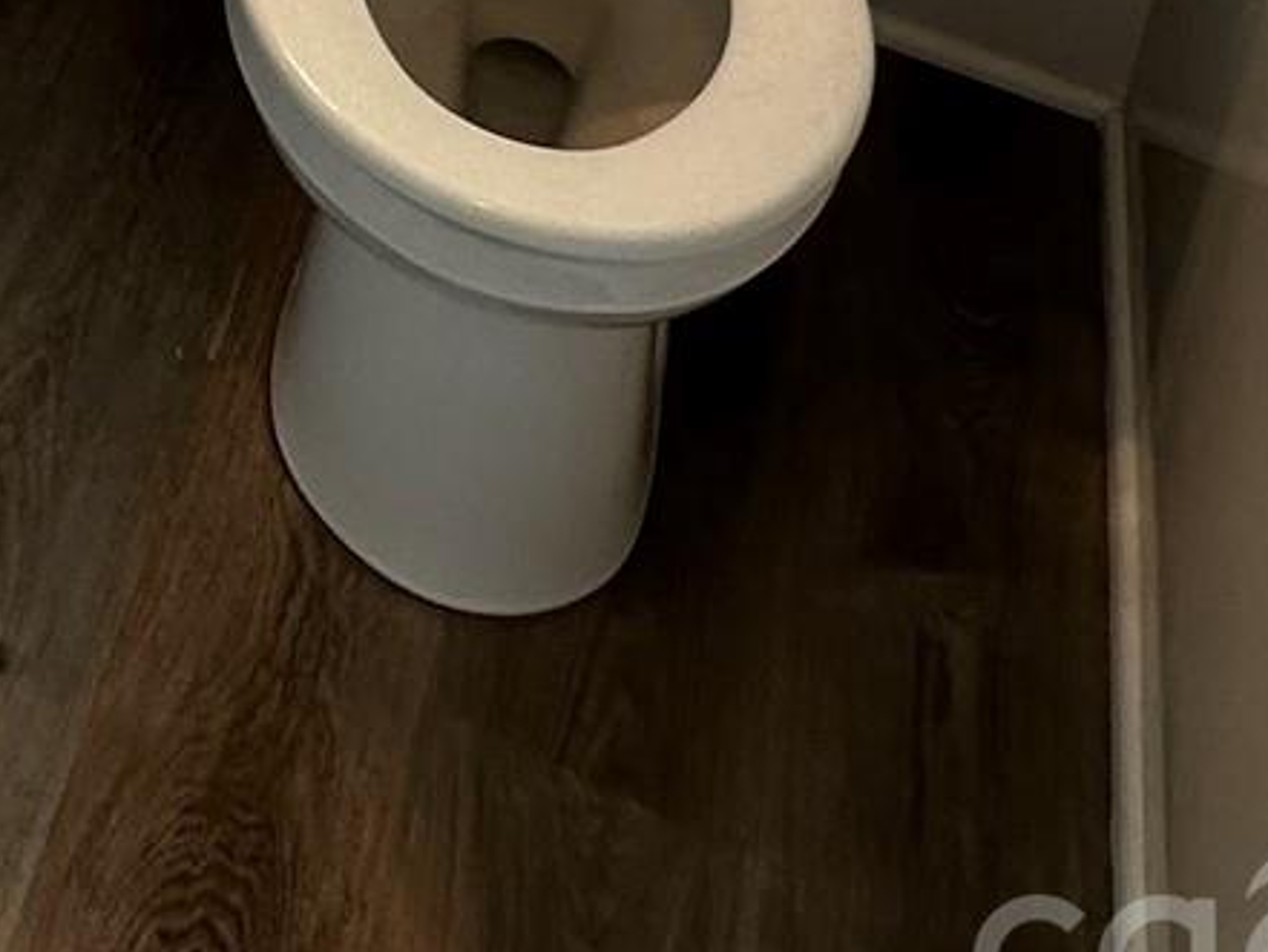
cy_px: -998
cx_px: -345
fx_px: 2382
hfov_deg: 25.9
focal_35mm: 65
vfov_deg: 16.6
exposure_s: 1/99
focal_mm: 2.22
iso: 80
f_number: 2.2
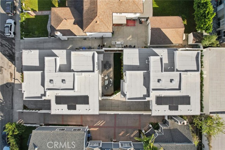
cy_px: 75
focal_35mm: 22
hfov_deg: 78.6
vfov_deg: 57.2
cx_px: 112
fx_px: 137
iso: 100
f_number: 2.8
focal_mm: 8.4
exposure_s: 1/1000
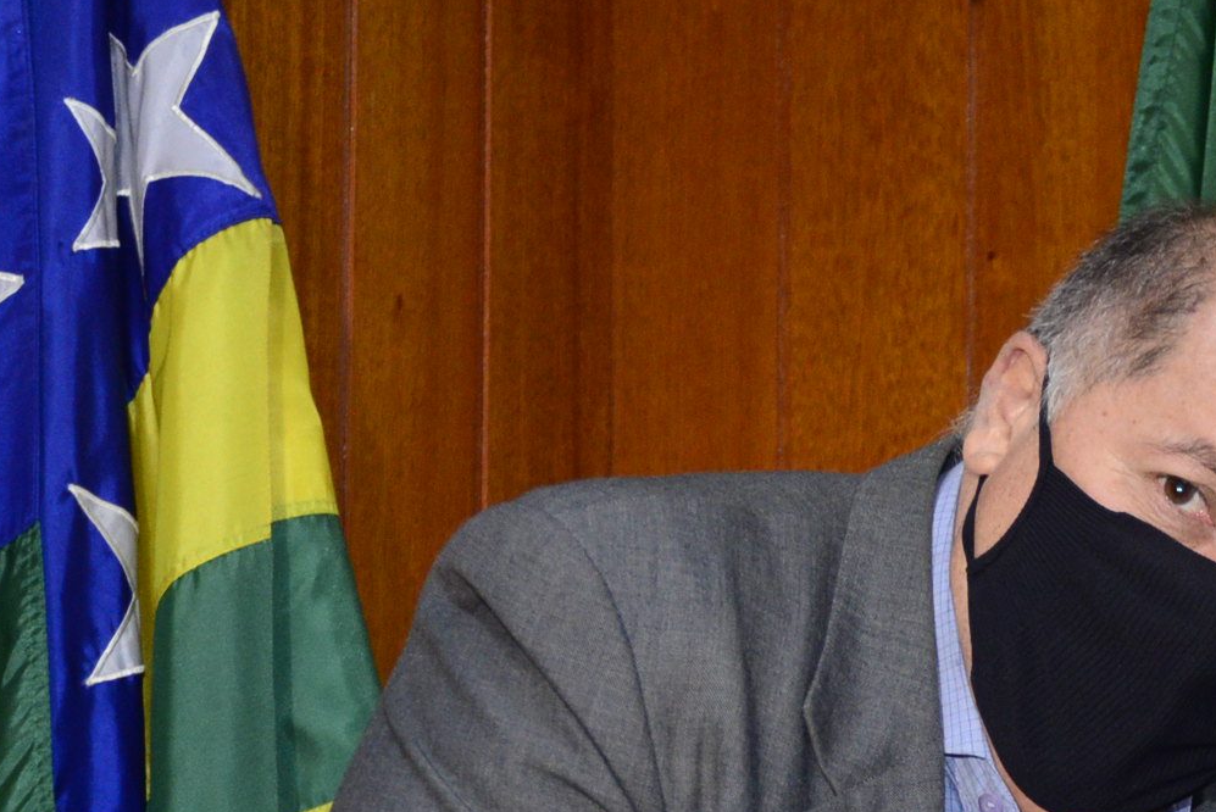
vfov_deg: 7.7
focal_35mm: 175
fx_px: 5914
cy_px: 1131
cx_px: 1212
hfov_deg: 11.6
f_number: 6.3
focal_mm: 58
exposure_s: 1/60
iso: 2500
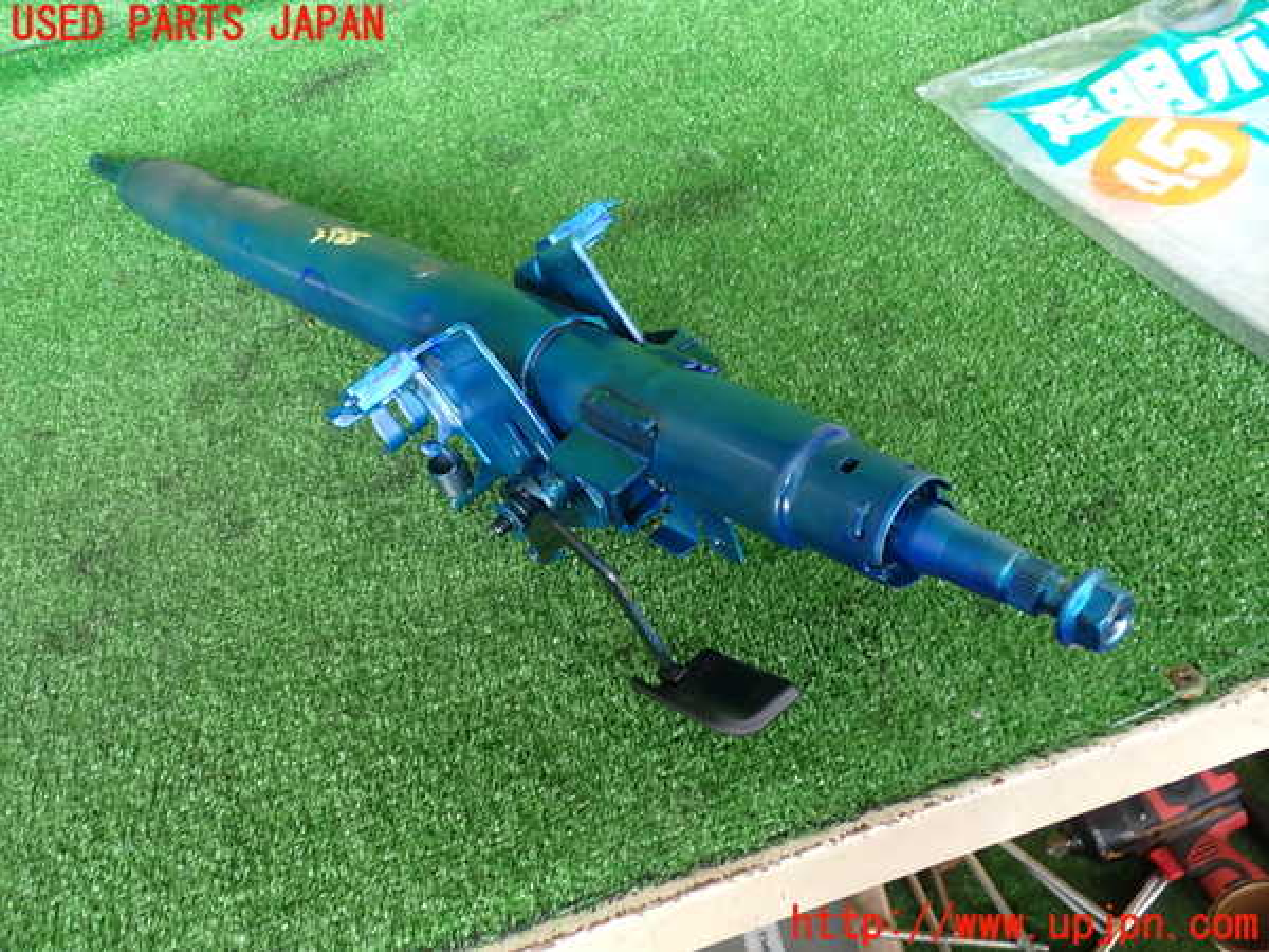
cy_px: 476
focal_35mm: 30
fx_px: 1100
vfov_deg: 46.8
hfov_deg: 60.0
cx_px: 634
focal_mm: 5.4
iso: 160
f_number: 2.3
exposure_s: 1/60
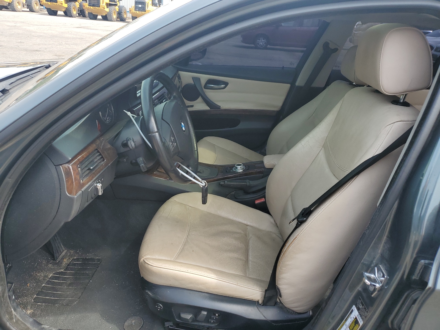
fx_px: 330
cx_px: 220
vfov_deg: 53.1
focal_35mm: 26
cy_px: 165
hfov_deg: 67.3
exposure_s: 1/625
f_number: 1.5
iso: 50
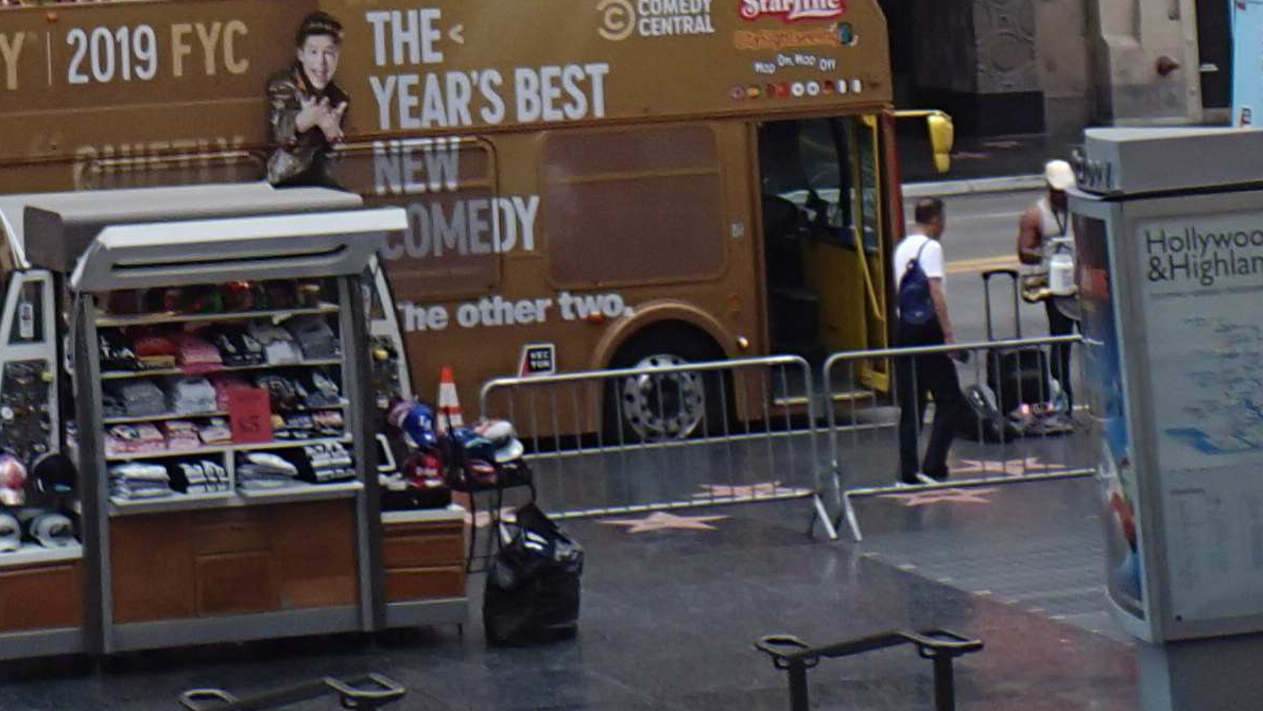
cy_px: -860
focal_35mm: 138
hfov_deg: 15.3
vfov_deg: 8.2
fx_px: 4623
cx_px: -12
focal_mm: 6.86
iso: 100
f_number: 3.5
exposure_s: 1/320
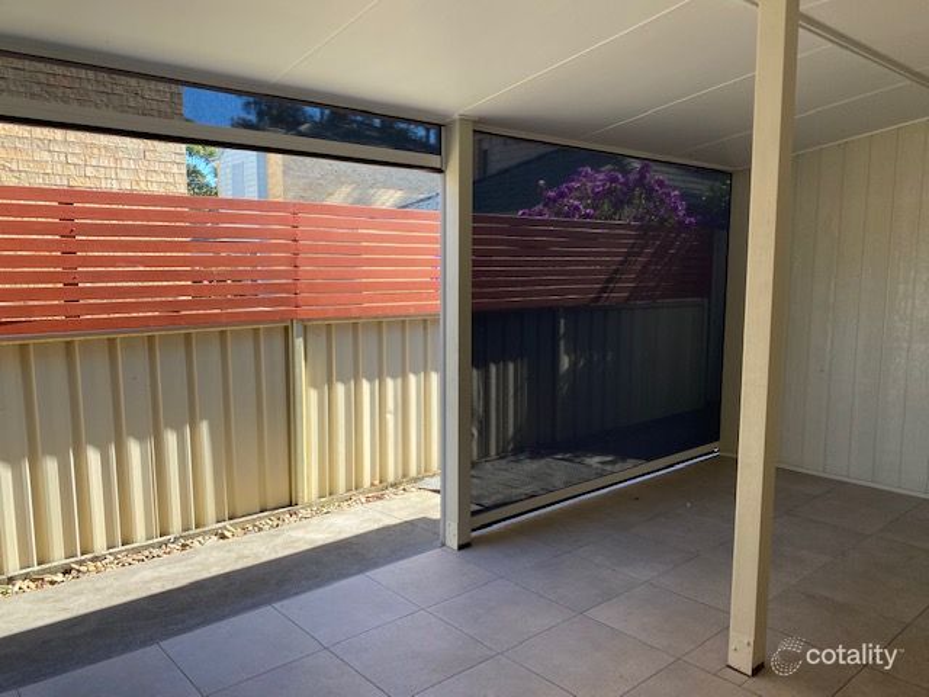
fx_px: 698
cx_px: 464
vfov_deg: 53.1
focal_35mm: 26
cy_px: 348
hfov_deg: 67.3
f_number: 1.8
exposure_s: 1/312
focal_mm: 4.25
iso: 32
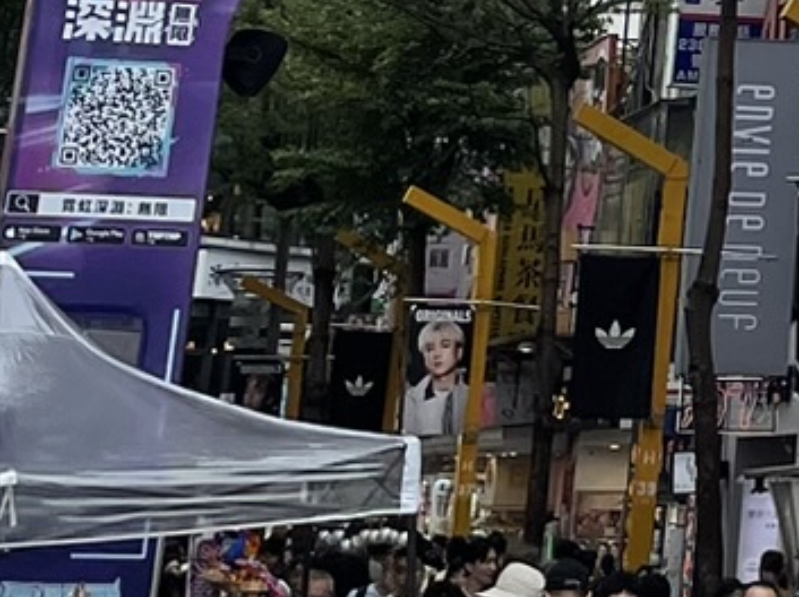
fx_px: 3482
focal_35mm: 151
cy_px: -823
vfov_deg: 8.9
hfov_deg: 12.4
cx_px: 1245
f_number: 1.6
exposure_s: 1/3861
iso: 50
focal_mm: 4.2
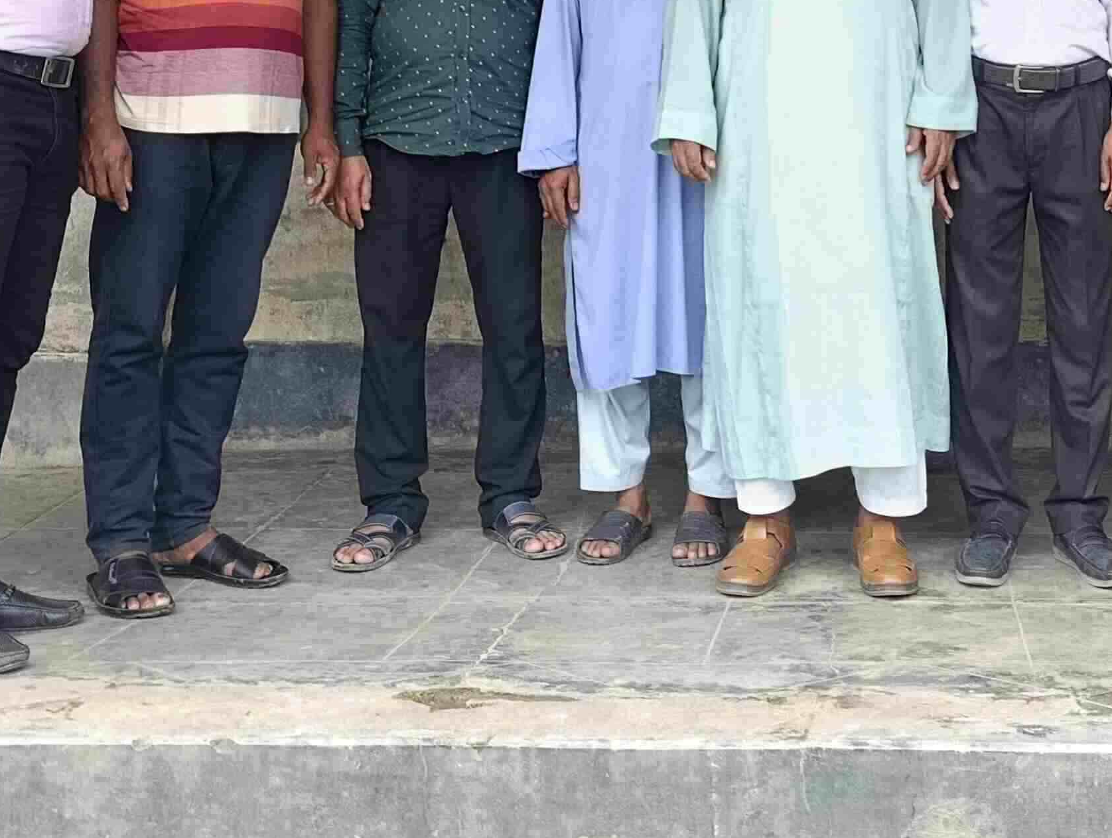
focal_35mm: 56
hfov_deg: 33.7
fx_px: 1802
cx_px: 816
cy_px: -131
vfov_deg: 24.1
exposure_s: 1/108
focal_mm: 6.11
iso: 50
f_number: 1.65
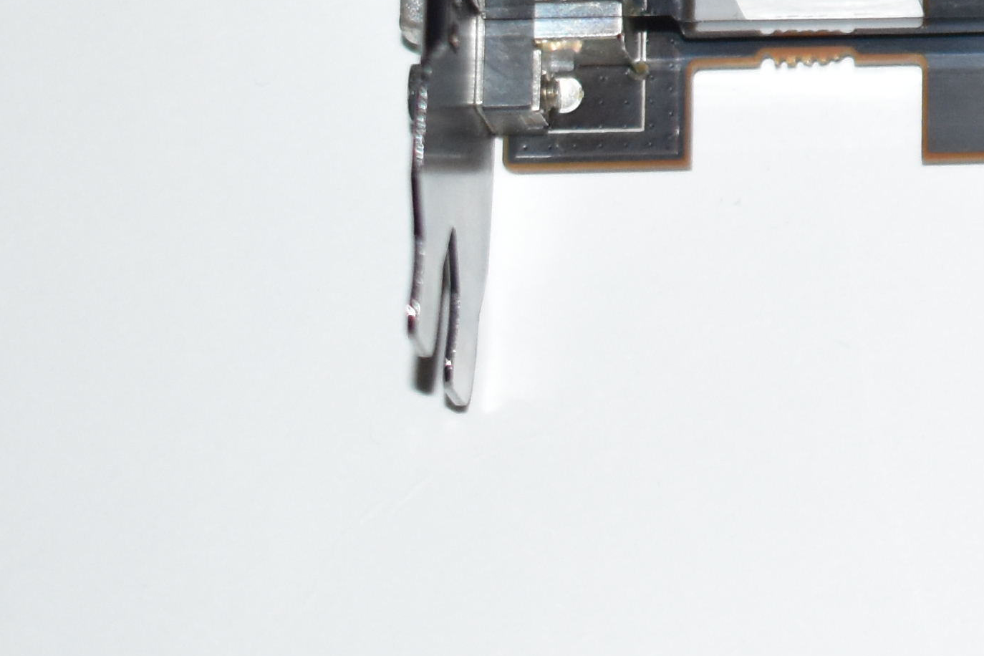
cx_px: 1986
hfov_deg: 7.5
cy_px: -475
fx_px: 7161
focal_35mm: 262
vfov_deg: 5.2
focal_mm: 40
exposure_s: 1/60
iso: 1400
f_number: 2.8
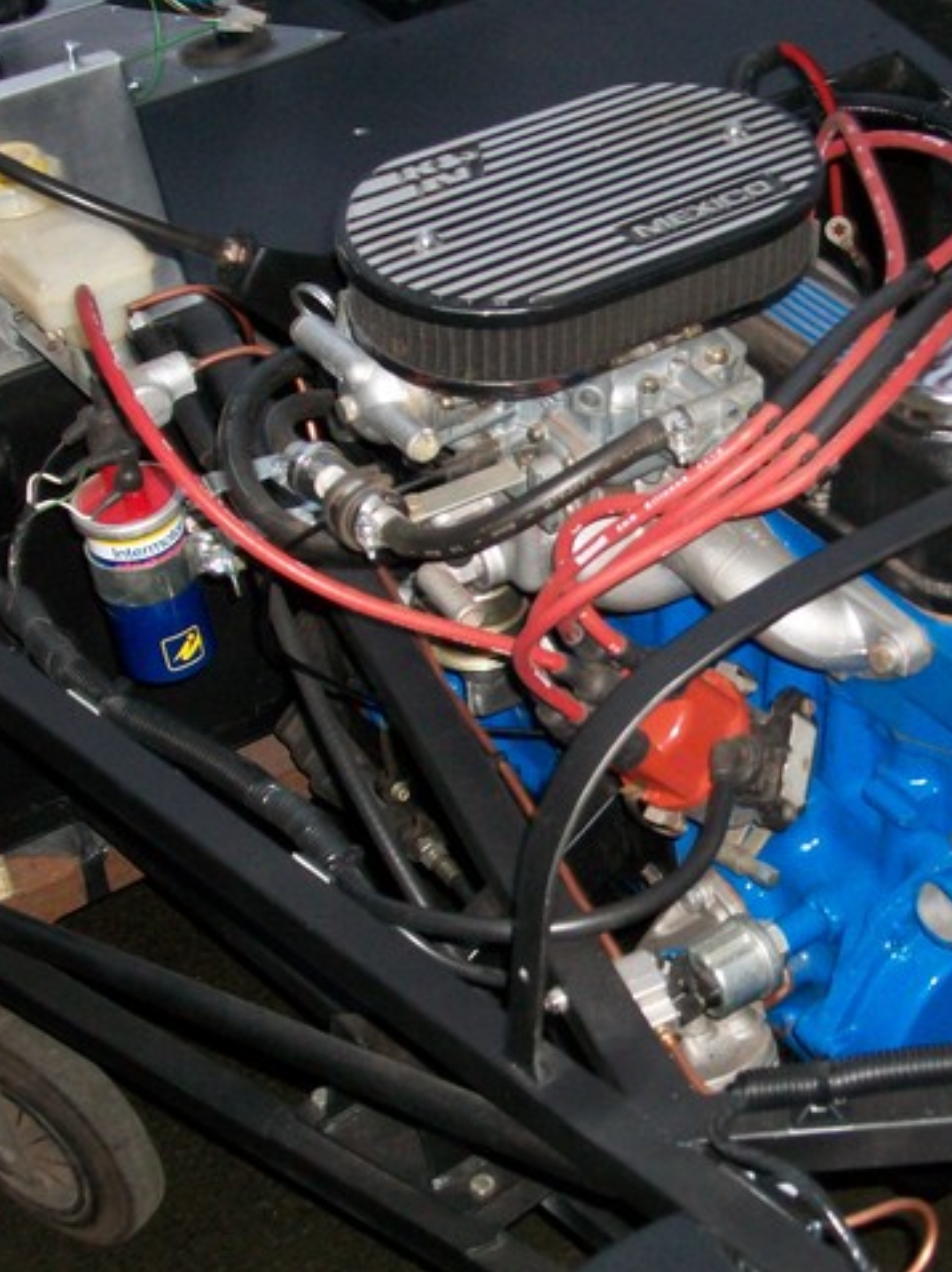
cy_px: 636
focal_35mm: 71
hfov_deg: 20.4
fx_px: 2606
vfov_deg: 27.4
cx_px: 814
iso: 160
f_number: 3.6
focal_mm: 8.8
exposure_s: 1/20
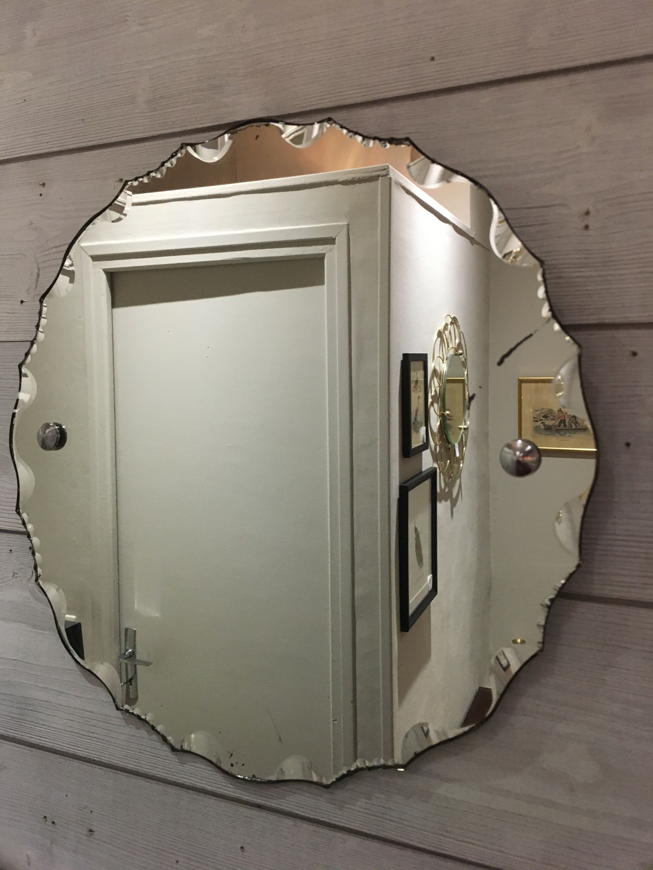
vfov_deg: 61.7
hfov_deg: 48.2
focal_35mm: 29
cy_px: 435
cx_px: 326
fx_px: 729
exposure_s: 1/25
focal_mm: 4.15
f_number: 2.2
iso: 200
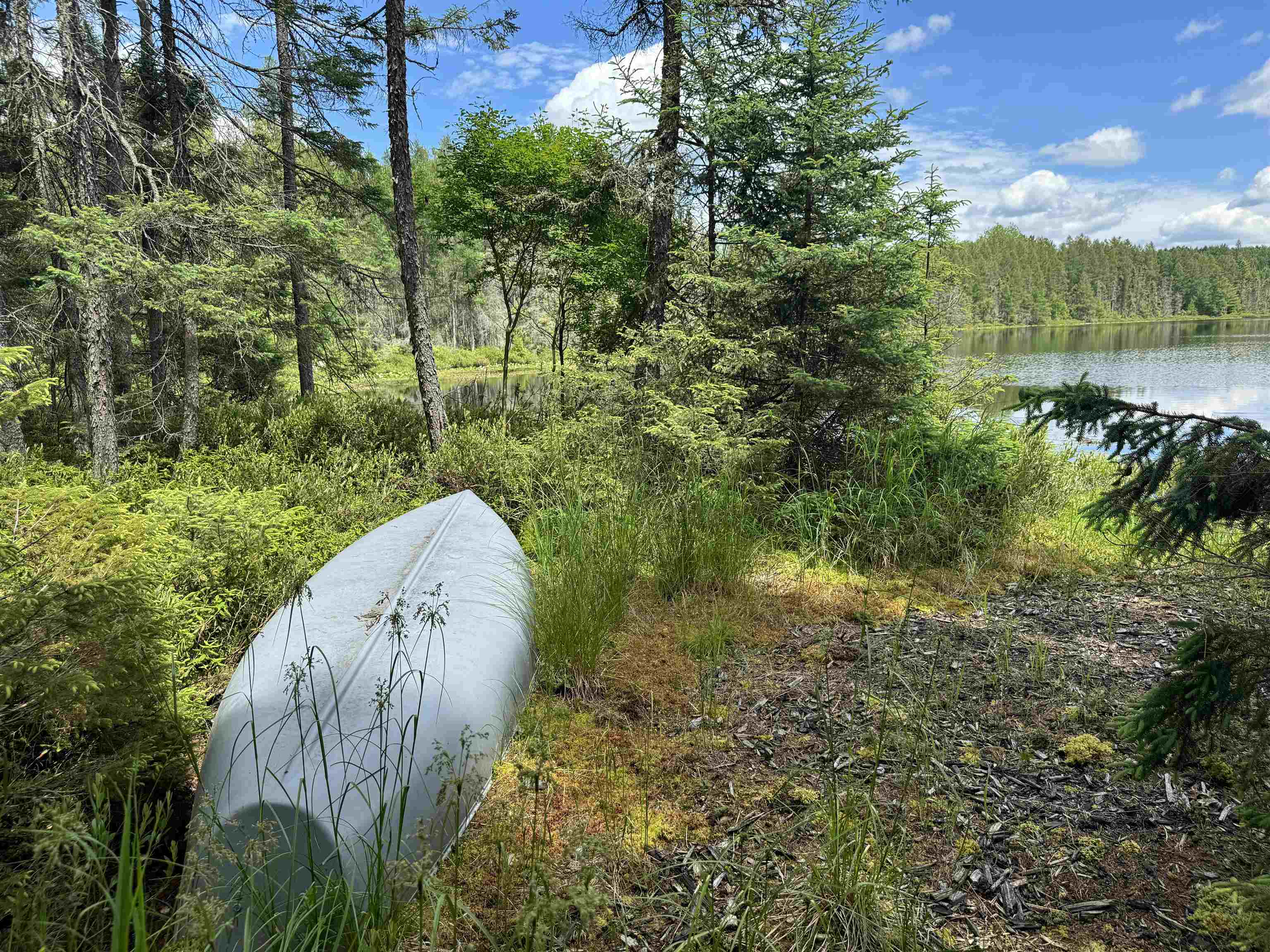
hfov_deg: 71.6
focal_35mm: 24
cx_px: 635
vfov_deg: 56.8
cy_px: 476
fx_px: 881
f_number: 1.78
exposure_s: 1/1395
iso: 80
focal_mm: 6.76
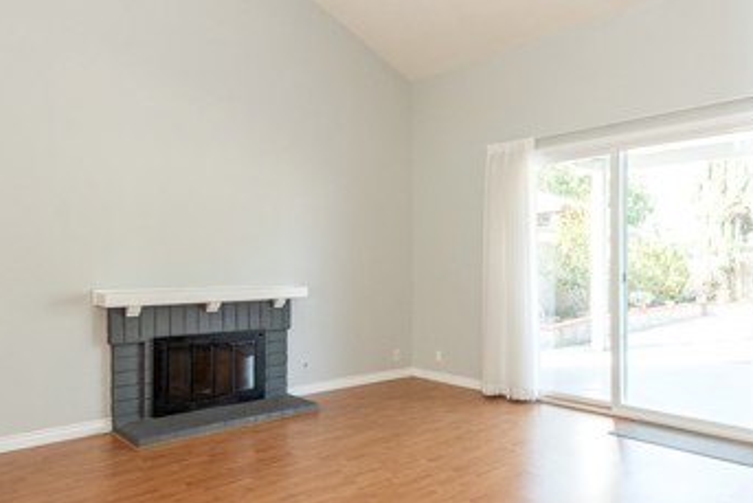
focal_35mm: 28
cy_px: 258
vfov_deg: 46.4
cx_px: 435
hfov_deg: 65.1
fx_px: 586
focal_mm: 15
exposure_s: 1/125
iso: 800
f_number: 5.6
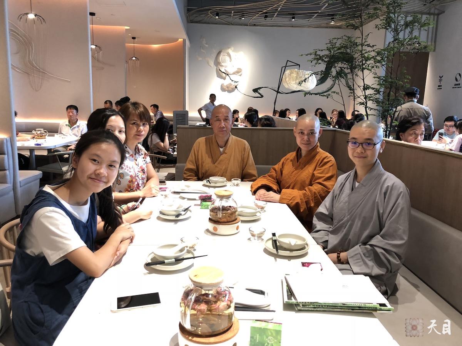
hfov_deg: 63.4
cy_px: 173
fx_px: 374
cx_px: 231
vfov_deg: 49.7
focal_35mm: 28
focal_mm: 3.99
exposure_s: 1/17
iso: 64
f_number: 1.8
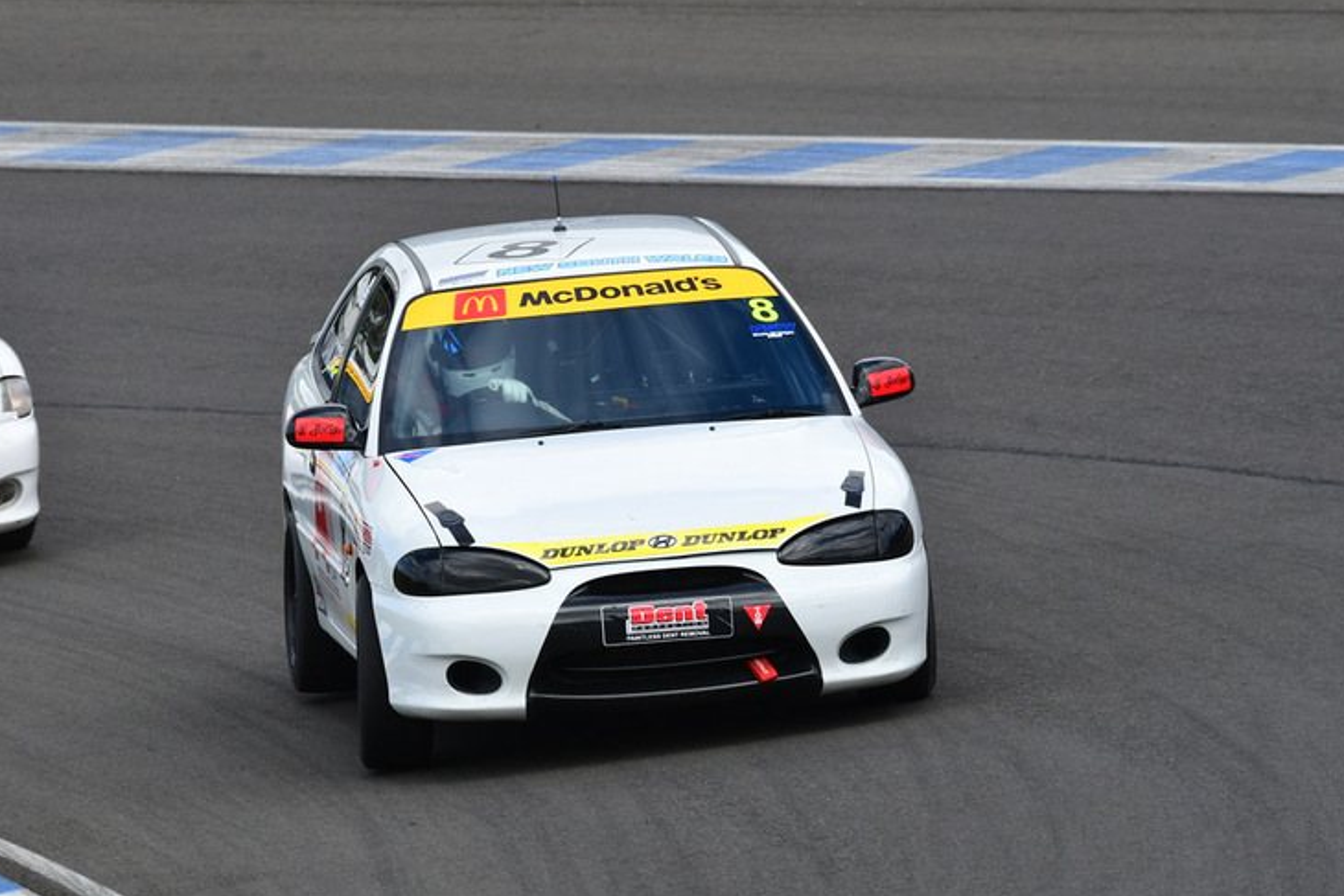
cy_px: 453
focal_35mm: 526
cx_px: 648
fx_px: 19640
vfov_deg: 2.6
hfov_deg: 3.9
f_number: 10
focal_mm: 320
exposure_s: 1/640
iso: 640
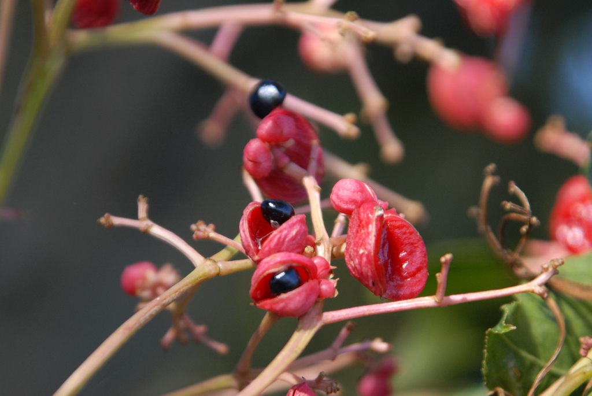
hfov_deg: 4.6
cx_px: 296
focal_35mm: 450
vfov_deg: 3.1
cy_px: 198
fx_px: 7407
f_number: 6.3
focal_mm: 300
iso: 400
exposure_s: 1/125
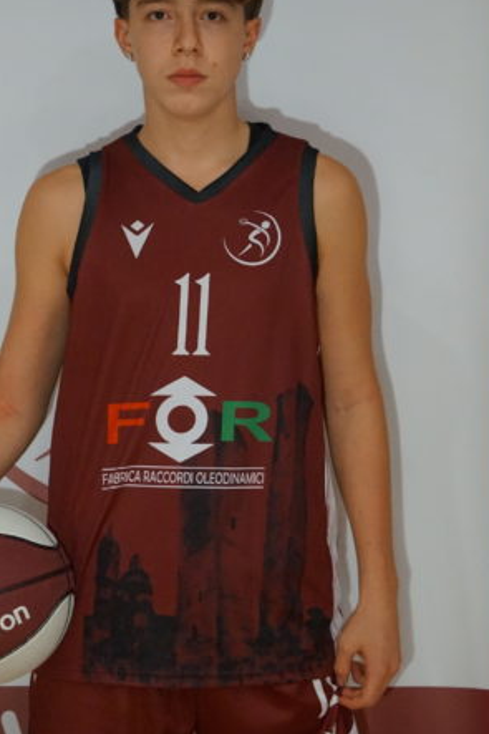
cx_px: 171
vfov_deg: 18.3
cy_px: 318
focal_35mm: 112
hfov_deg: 12.2
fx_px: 2277
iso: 3200
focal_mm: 55
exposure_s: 1/80
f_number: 4.5
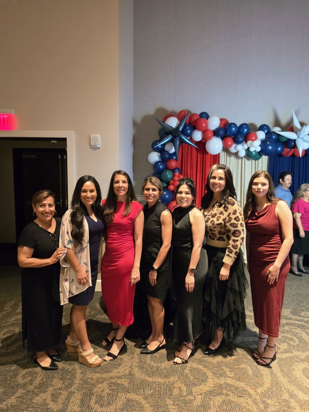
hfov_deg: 58.9
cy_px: 206
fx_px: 274
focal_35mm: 23
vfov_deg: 73.9
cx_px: 154
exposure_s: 1/60.2
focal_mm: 6.5
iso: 1000
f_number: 1.4
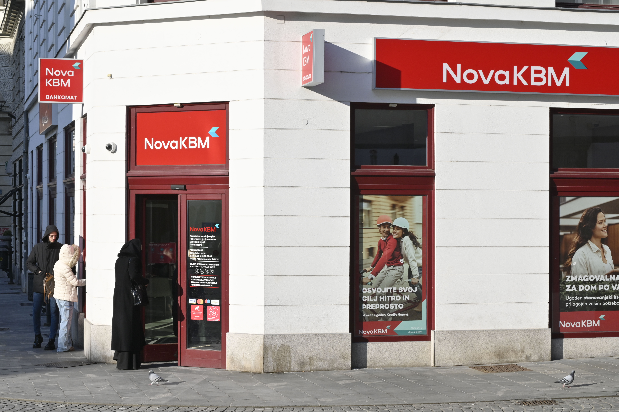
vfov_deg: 15.9
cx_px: 310
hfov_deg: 23.7
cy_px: 206
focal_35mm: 86
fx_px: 1478
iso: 640
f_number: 18
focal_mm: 86
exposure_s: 1/320
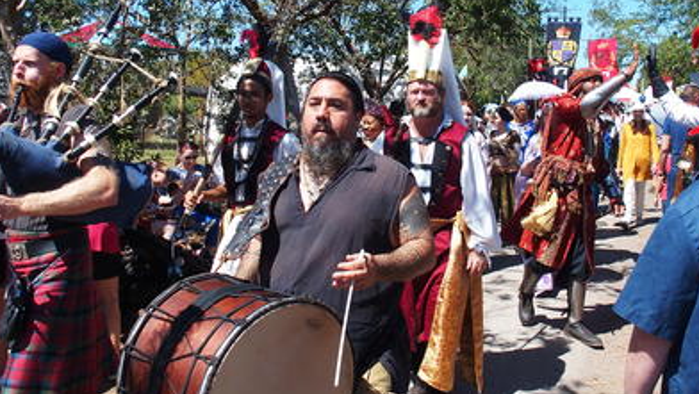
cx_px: 355
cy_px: 107
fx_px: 649
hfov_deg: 56.6
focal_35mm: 35
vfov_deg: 33.2
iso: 100
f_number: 4
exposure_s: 1/640
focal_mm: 6
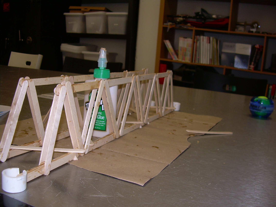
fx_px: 303
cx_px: 138
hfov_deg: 49.0
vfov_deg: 37.7
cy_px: 104
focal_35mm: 38
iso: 50
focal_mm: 6.3
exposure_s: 1/60
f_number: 2.8
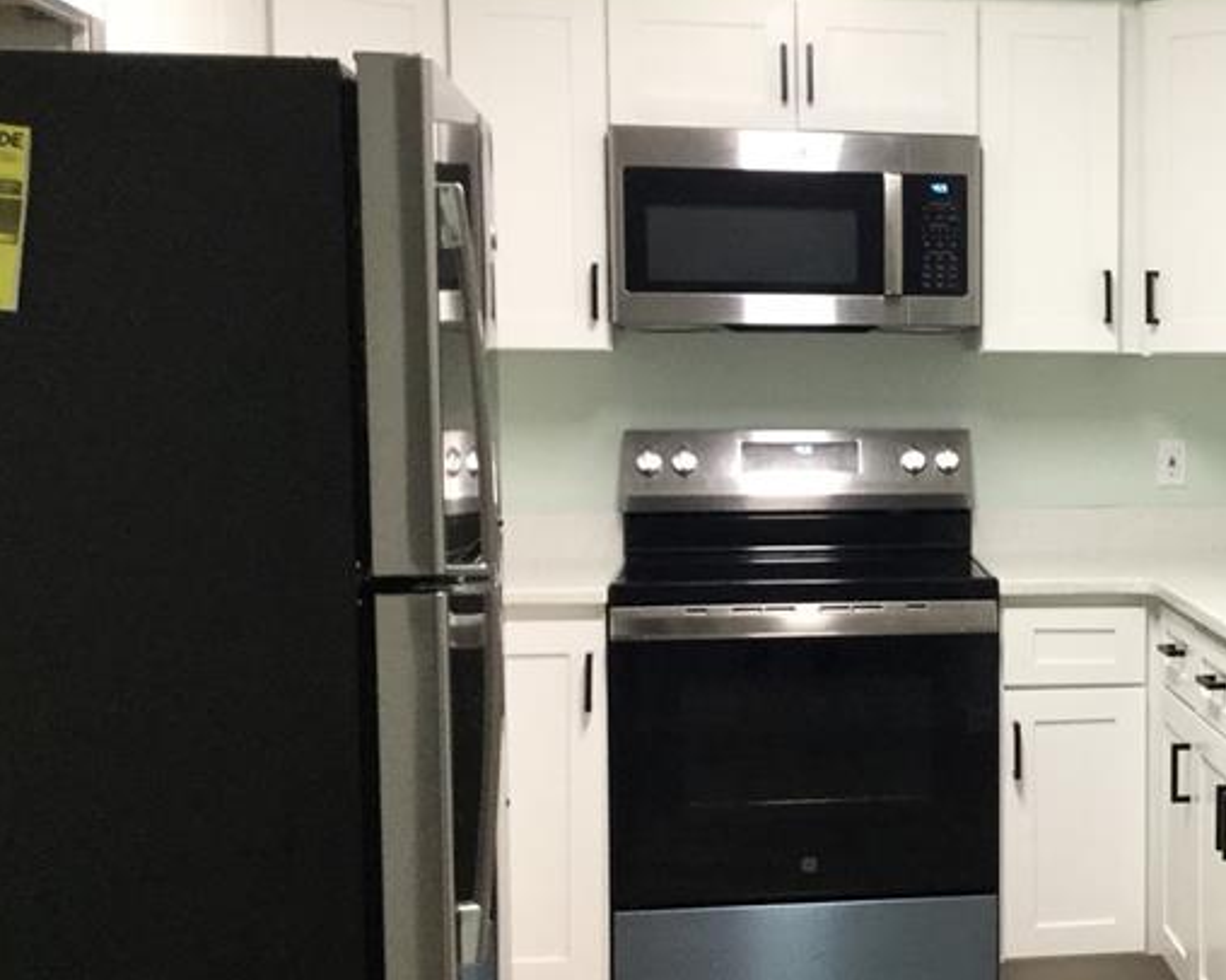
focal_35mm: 61
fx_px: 2213
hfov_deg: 29.3
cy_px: 519
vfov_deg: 25.0
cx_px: 1173
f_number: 2.4
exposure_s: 1/30
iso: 80
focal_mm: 3.3
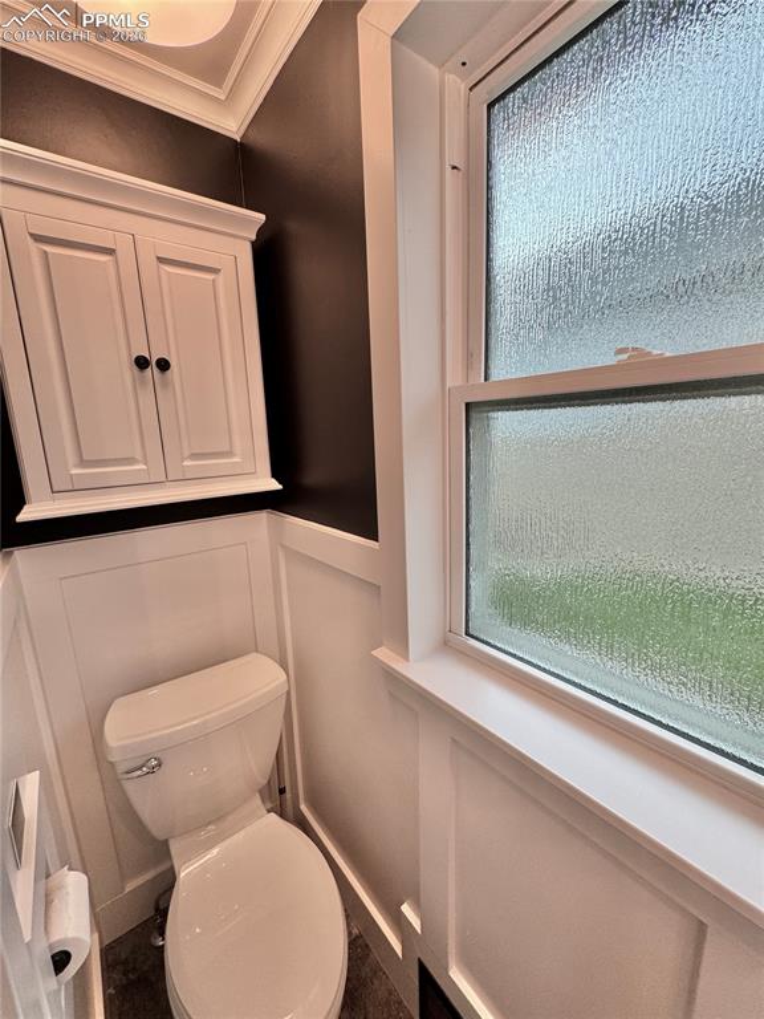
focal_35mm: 14
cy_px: 510
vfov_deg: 102.1
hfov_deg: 85.7
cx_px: 382
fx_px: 412
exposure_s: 1/120
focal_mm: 2.22
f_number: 2.2
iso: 125
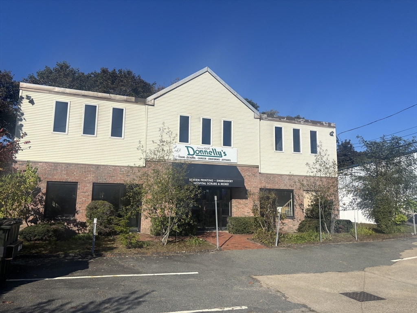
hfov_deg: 67.3
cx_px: 208
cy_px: 156
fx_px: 313
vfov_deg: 53.1
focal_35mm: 26
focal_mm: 5.96
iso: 50
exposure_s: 1/6329
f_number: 1.6
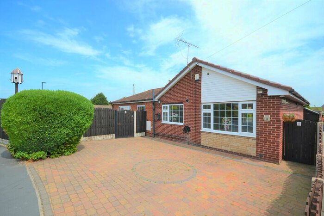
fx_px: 135
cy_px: 108
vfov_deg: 77.4
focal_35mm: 15
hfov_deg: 100.4
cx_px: 162
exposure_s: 1/250
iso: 100
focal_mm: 10
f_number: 8
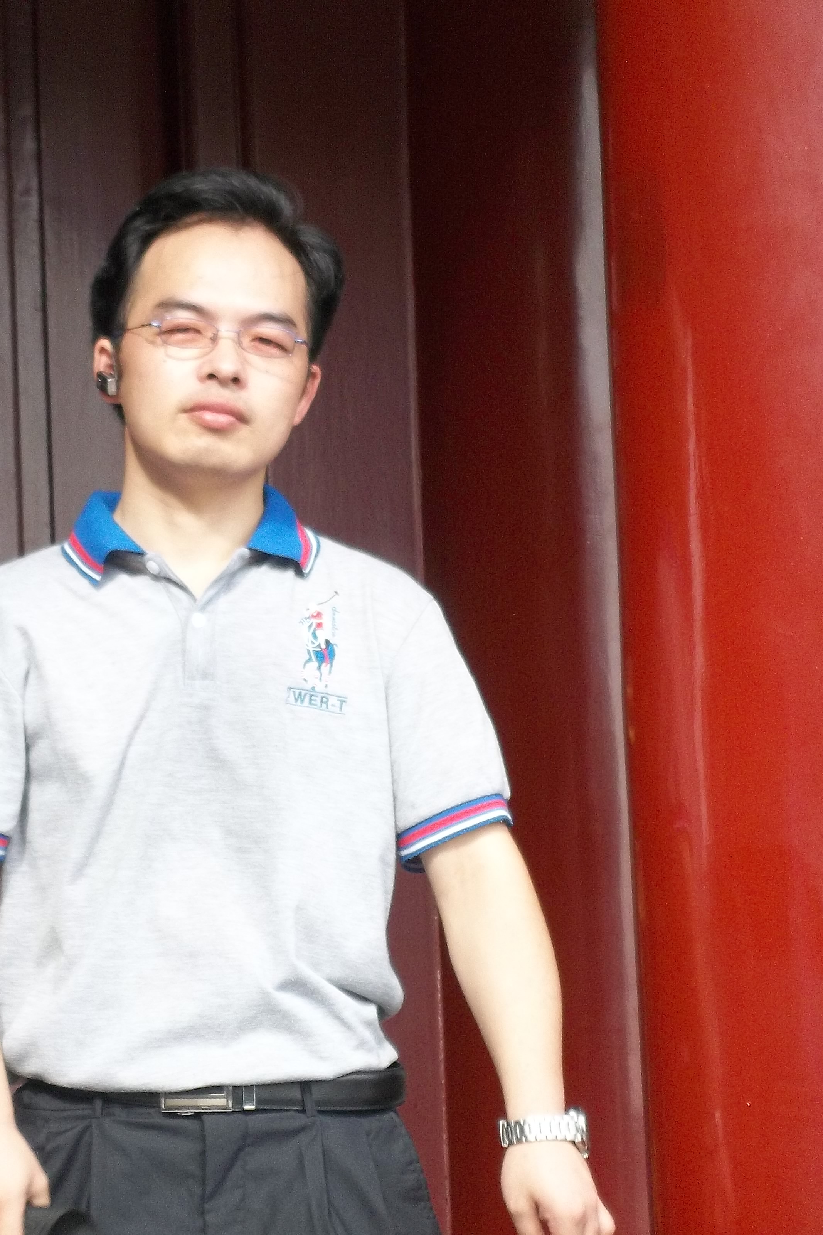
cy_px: 619
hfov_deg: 7.3
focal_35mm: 188
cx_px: 284
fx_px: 6447
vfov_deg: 10.9
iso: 160
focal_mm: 24.5
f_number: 5.9
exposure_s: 1/100
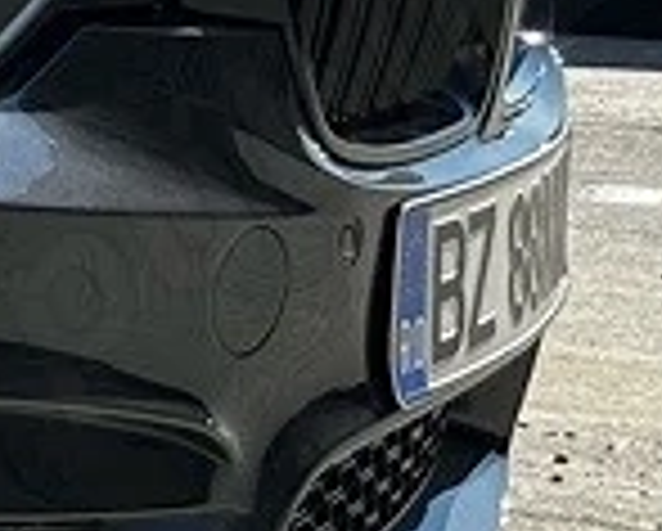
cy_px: 50
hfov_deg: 8.9
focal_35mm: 159
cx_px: -1558
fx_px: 3119
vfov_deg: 9.7
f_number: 1.78
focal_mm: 6.86
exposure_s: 1/2732
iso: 80
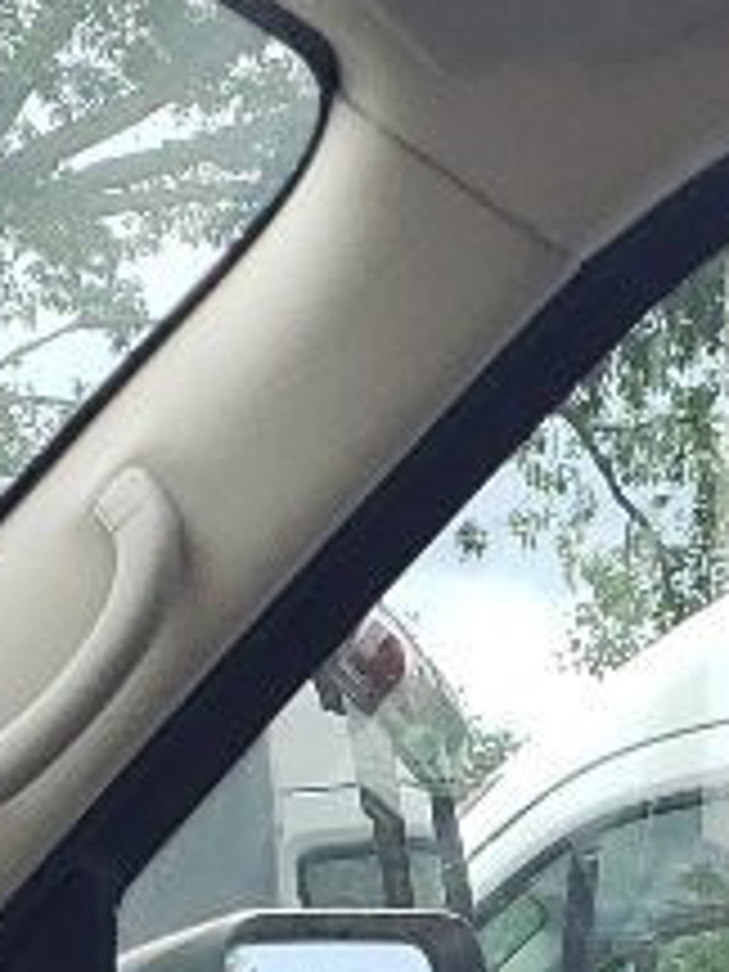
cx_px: 796
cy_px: 2079
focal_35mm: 193
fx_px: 5419
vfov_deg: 9.4
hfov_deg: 7.6
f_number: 1.5
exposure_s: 1/833
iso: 50
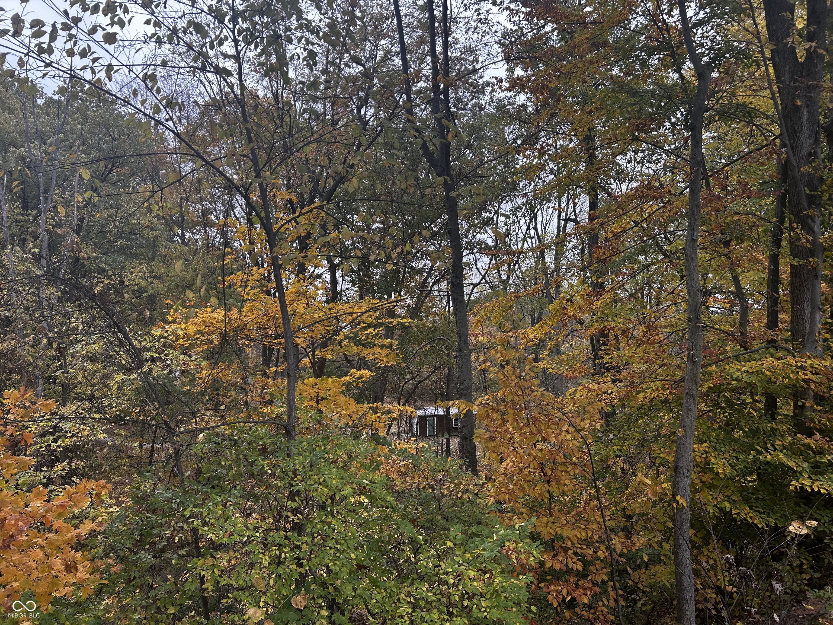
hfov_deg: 67.3
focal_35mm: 26
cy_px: 312
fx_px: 626
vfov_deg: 53.1
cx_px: 416
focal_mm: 5.7
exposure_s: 1/194
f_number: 1.5
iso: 40
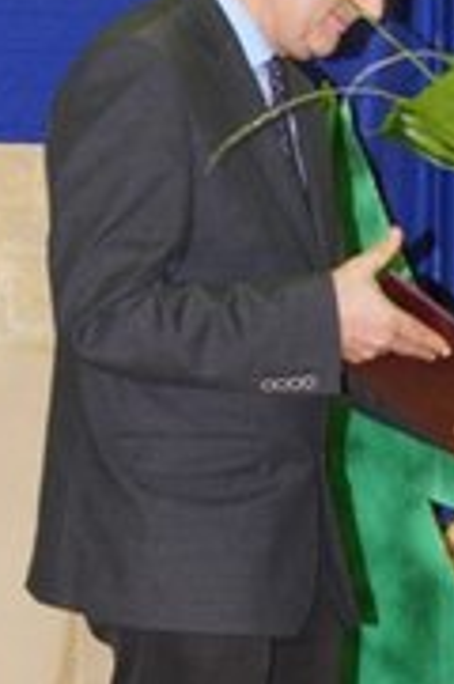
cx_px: 579
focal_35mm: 206
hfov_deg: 6.6
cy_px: 556
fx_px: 3902
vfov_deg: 10.0
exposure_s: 1/60
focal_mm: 45
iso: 1000
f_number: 5.6
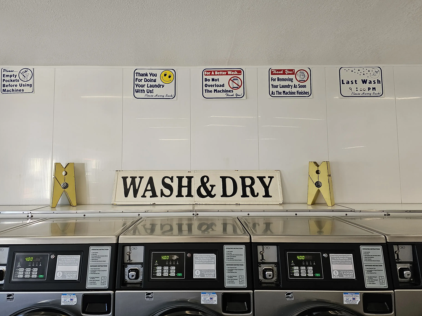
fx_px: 305
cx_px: 193
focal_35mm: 25
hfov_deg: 69.3
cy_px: 145
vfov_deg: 54.8
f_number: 1.7
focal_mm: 6.3
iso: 160
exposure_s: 1/120
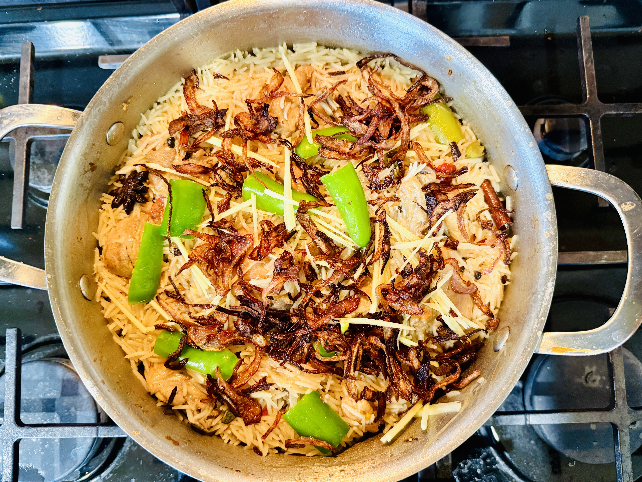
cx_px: 321
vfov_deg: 56.8
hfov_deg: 71.6
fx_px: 445
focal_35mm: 24
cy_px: 241
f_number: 1.78
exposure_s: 1/40
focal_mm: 6.76
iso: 640
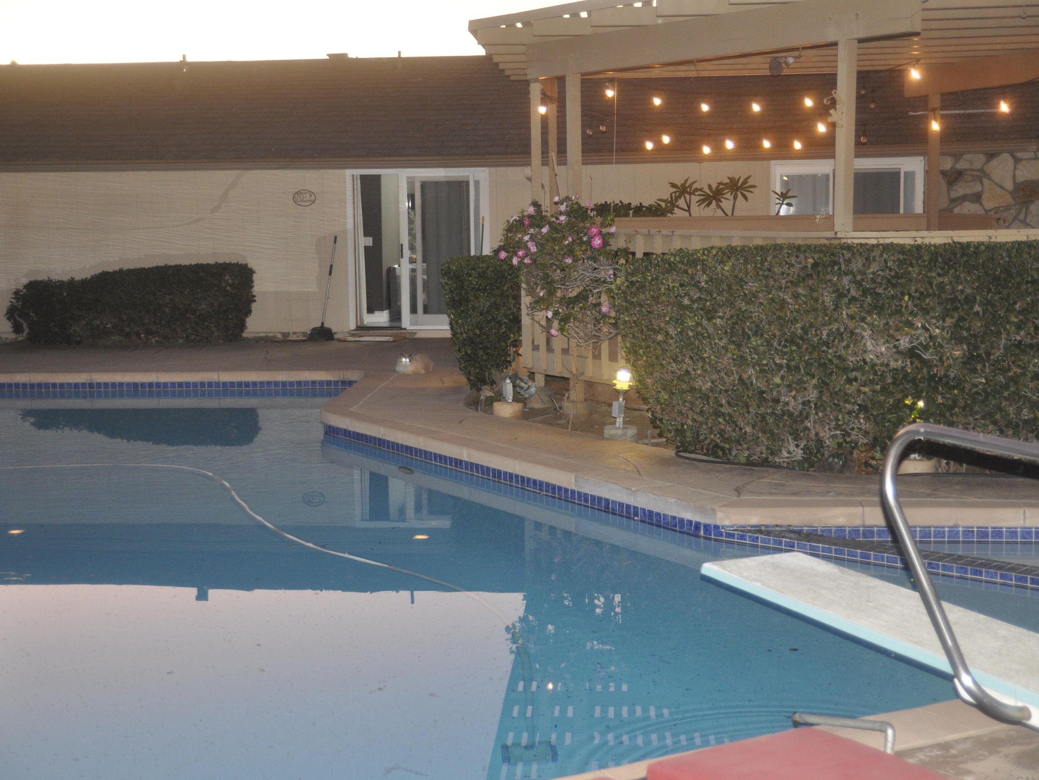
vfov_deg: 27.5
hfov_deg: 36.2
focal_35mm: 53
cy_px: 393
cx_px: 513
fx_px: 1591
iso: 800
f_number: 2.8
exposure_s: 1/60
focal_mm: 32
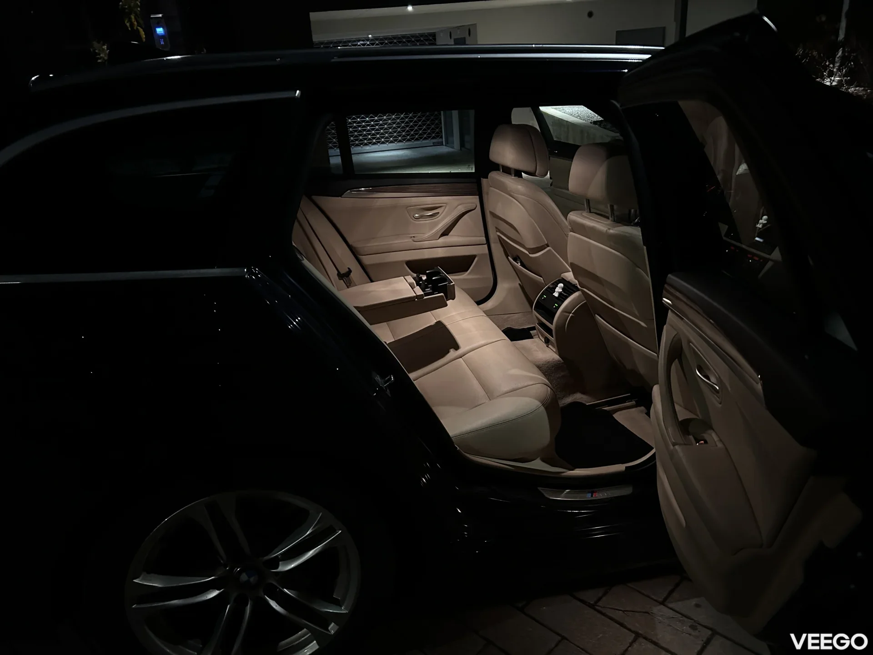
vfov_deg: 53.1
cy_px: 328
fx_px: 656
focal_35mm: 26
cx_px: 436
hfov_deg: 67.3
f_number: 1.5
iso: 800
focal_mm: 5.7
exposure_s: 1/28
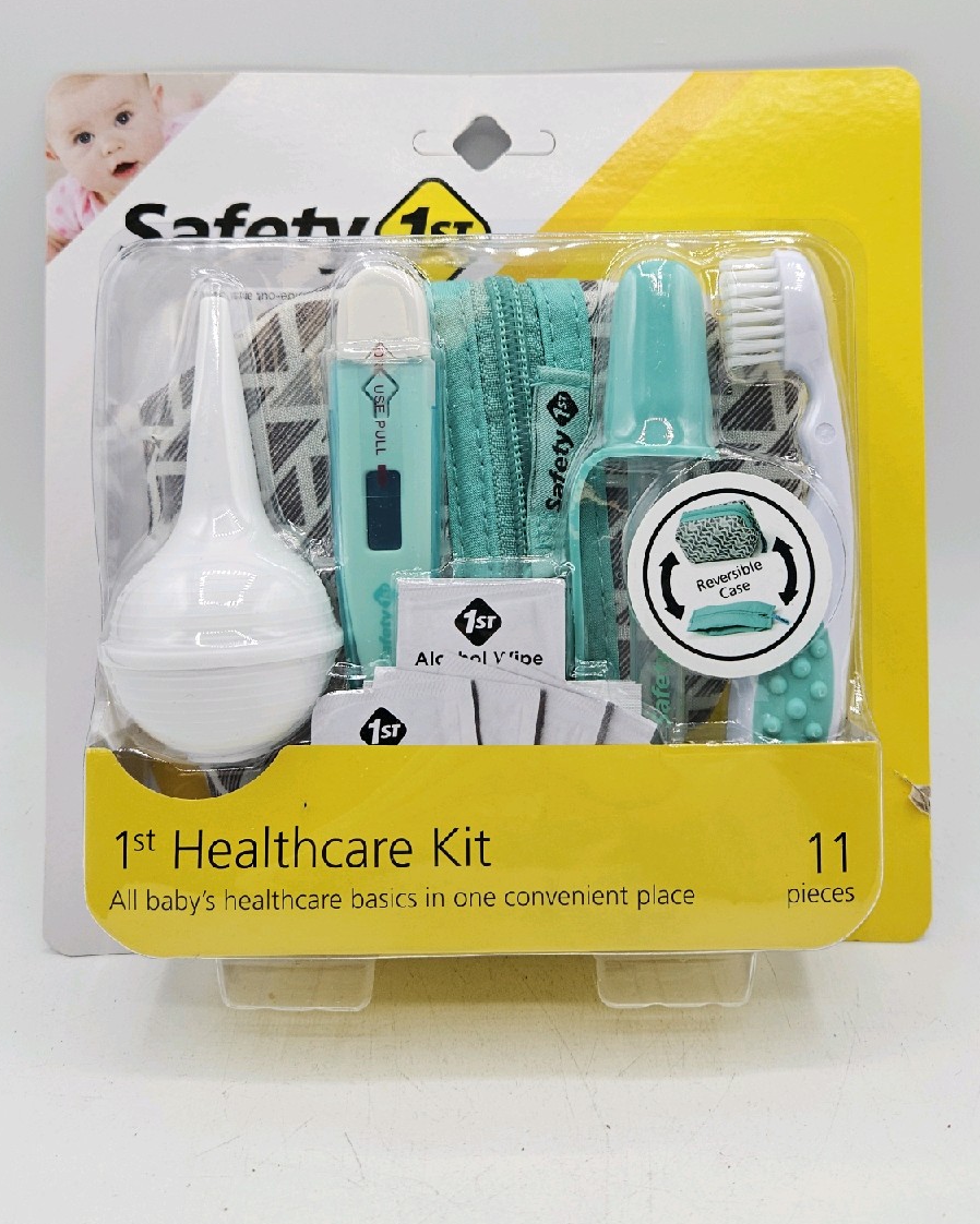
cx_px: 542
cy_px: 446
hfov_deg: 45.7
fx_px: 1160
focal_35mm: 32
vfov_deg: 54.9
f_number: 1.8
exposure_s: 1/417
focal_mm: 5.4
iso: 25
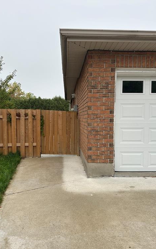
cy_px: 126
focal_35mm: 26
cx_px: 71
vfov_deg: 70.4
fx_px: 177
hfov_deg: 47.6
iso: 80
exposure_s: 1/587
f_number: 1.78
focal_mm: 6.86
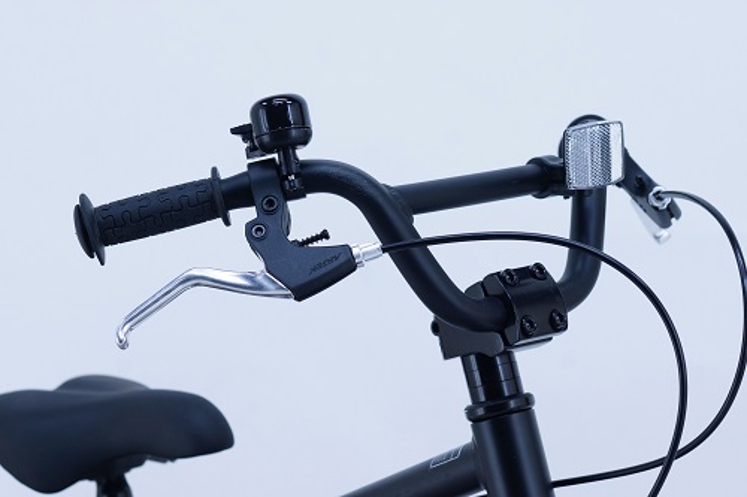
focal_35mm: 128
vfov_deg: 10.7
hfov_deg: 16.1
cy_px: 248
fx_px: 2645
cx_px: 374
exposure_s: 1/50
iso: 400
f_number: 6.3
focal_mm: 85
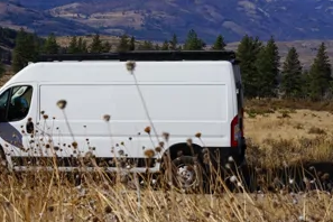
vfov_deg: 12.9
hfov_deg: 19.2
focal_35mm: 106
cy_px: 65
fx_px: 980
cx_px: 119
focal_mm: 70
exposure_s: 1/320
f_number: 11
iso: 100
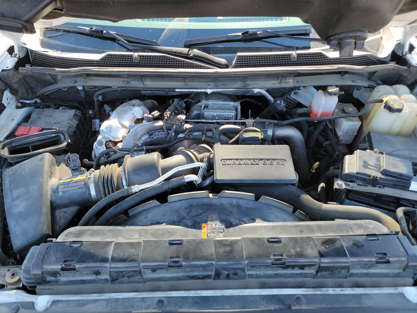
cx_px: 208
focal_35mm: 24
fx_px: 289
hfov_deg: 71.6
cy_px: 156
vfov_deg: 56.8
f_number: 1.8
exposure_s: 1/119
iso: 85
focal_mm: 6.7
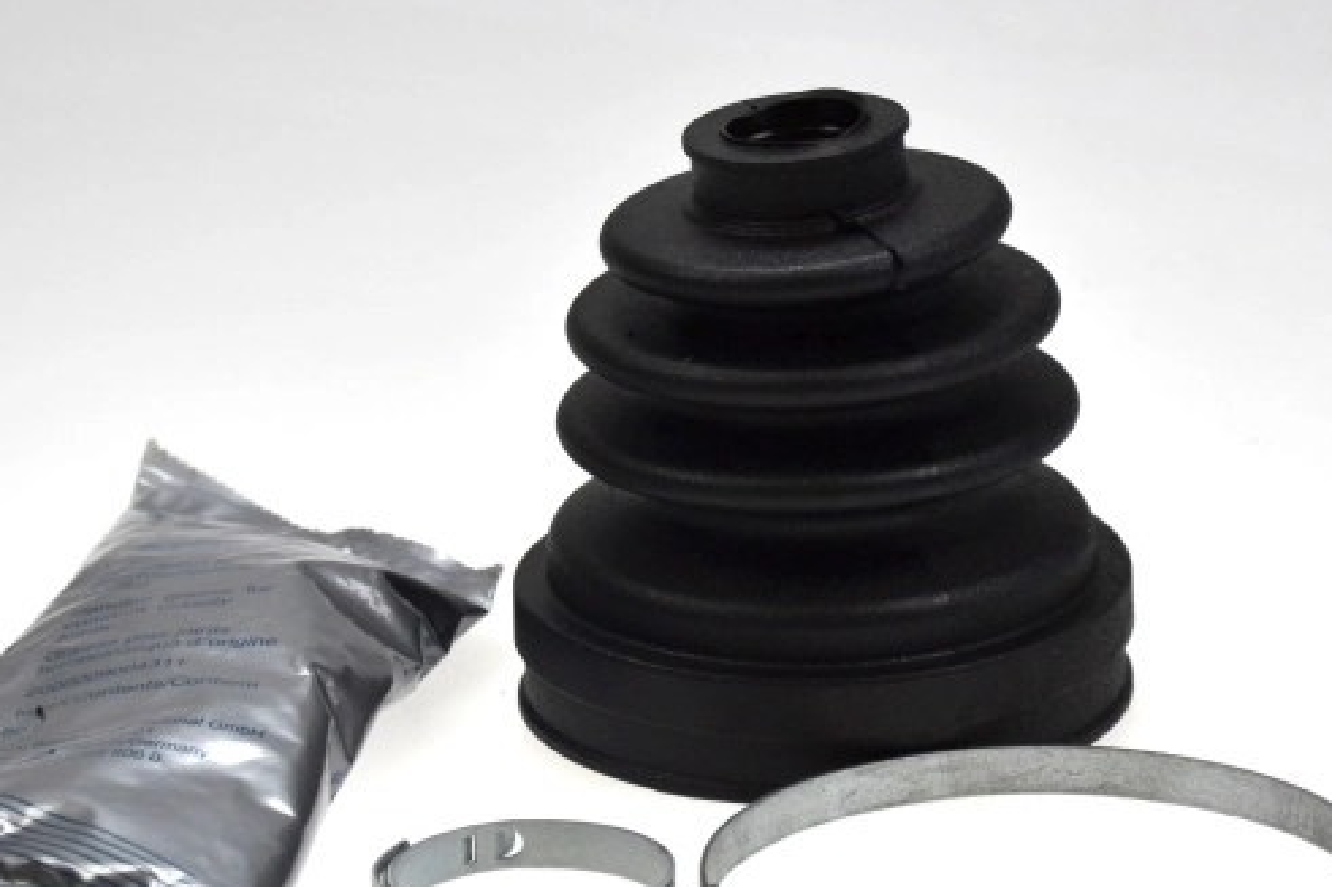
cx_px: 614
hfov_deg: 14.1
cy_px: 529
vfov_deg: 9.4
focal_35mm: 146
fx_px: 5400
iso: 100
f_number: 5.6
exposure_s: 1/250
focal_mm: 80
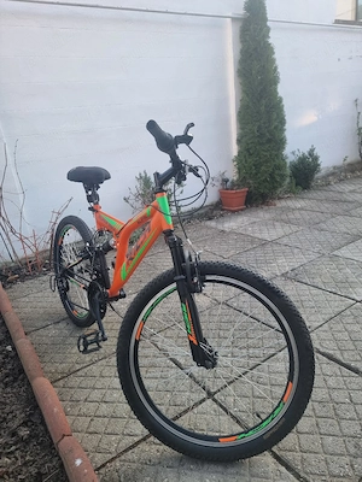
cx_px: 181
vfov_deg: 71.6
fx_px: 335
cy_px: 241
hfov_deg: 56.8
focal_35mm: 24
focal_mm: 6.7
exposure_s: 1/100
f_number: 1.8
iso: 50
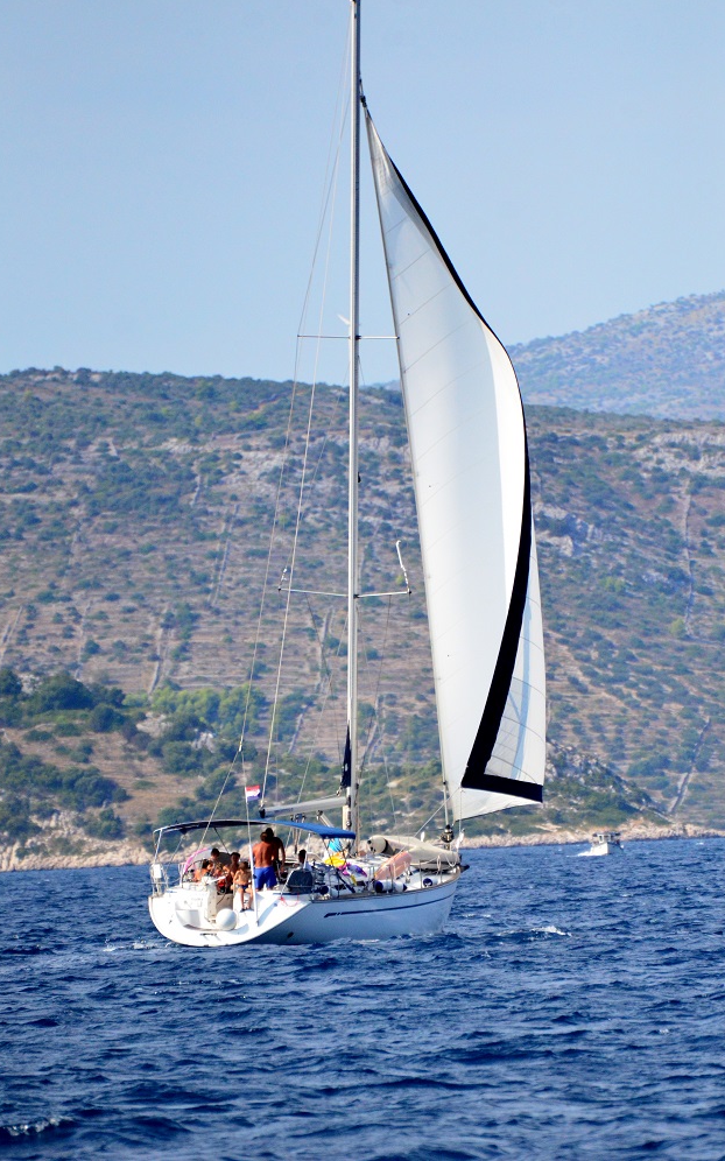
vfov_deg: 4.6
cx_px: 375
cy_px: 580
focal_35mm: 459
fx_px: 14519
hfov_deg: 2.9
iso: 2500
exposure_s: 1/8000
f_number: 5.6
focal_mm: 300
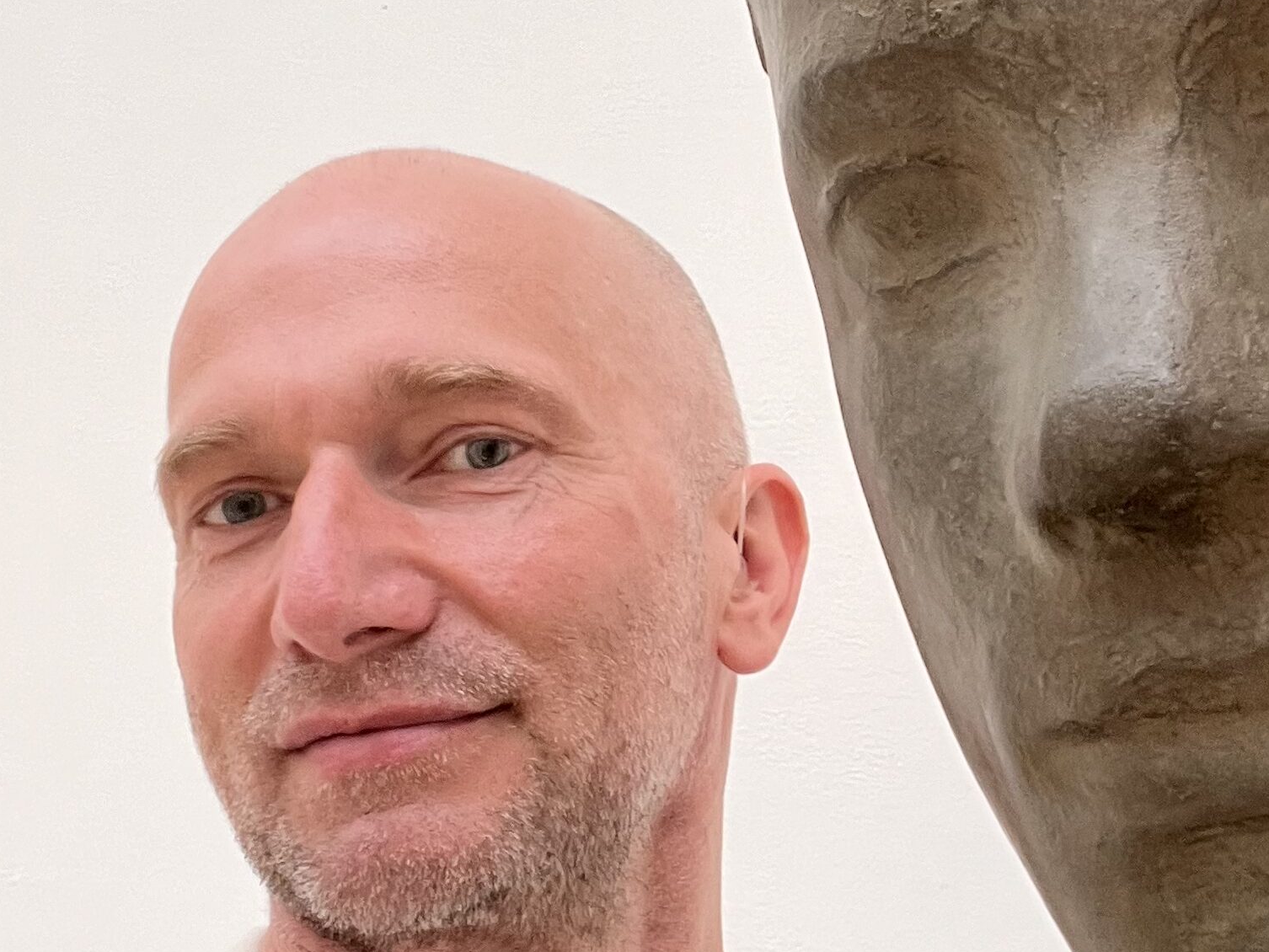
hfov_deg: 48.8
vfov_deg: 37.7
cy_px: 540
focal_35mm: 38
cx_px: 732
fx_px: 1393
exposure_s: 1/50
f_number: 2.2
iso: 125
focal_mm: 2.71
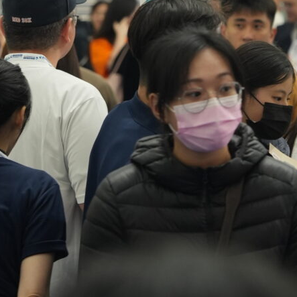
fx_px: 2669
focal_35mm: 275
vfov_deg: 6.3
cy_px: -28
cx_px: 186
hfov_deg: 6.4
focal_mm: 70
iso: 800
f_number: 2.8
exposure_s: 1/200
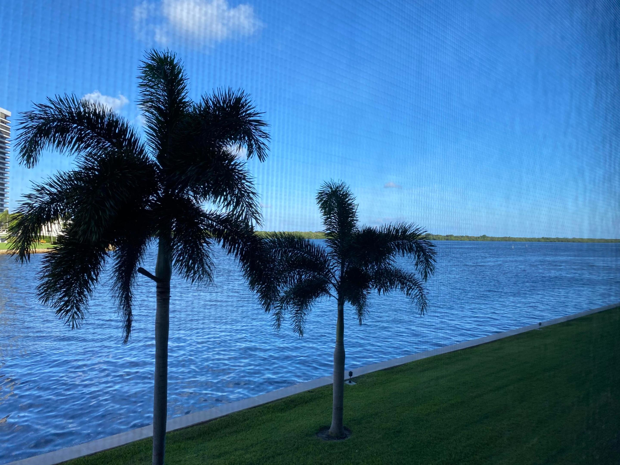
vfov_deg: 53.1
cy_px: 232
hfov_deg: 67.3
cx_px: 310
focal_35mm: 26
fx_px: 466
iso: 32
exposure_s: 1/1103
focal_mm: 4.25
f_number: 1.8
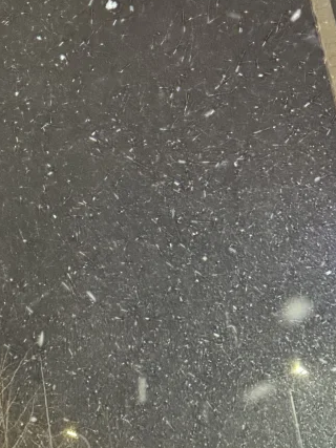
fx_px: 1049
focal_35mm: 81
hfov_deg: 16.4
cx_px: -182
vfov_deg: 23.5
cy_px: 51
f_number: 1.78
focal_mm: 6.76
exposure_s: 1/33
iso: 640
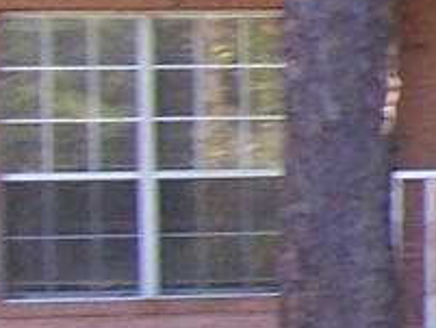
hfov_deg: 6.7
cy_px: 154
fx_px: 3214
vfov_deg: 5.8
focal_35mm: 255
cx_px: 1516
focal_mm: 5.5
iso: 80
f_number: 3.4
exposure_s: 1/90
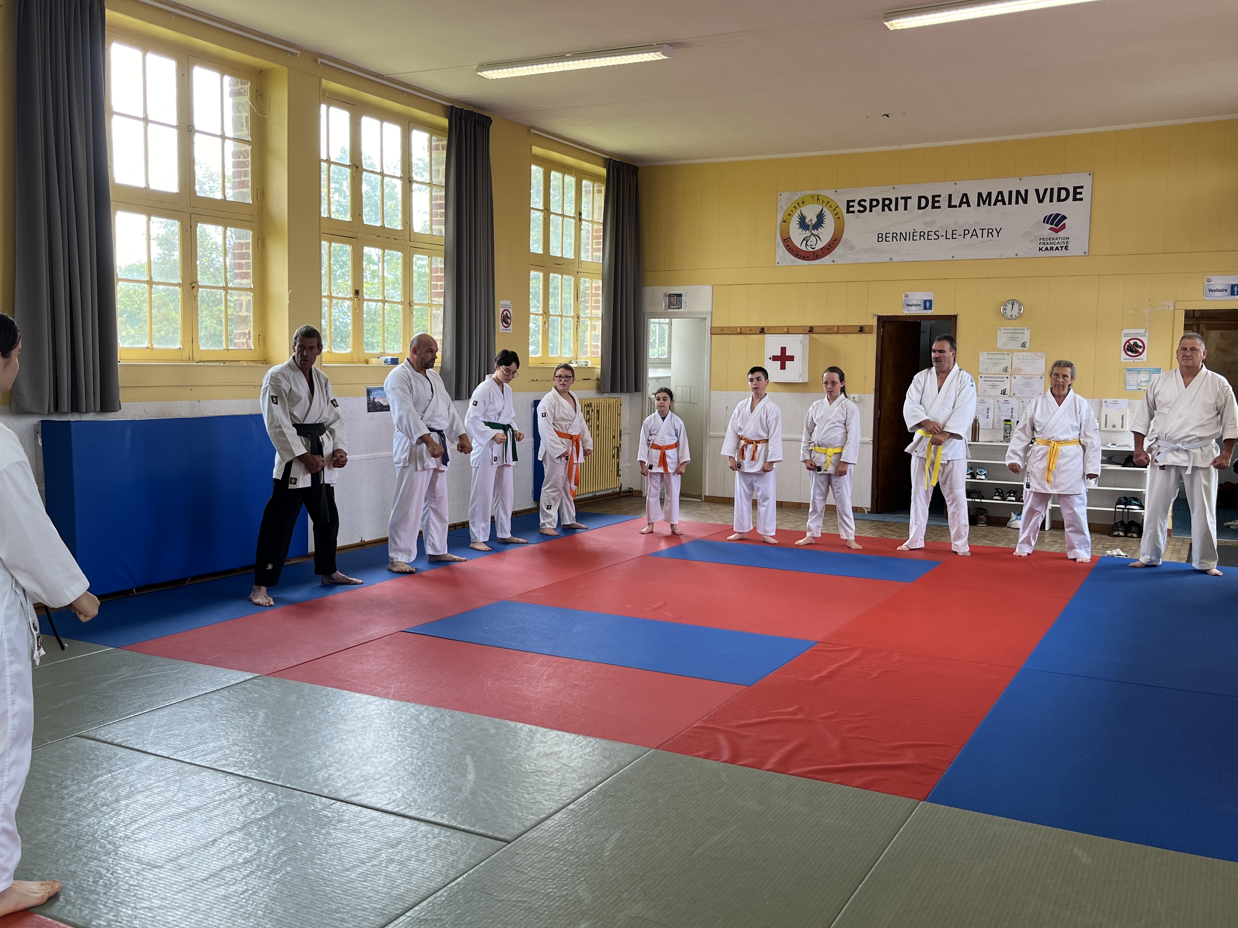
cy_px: 459
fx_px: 1144
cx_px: 577
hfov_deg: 56.8
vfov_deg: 44.2
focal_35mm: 32
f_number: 1.6
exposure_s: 1/148
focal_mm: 5.1
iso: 40
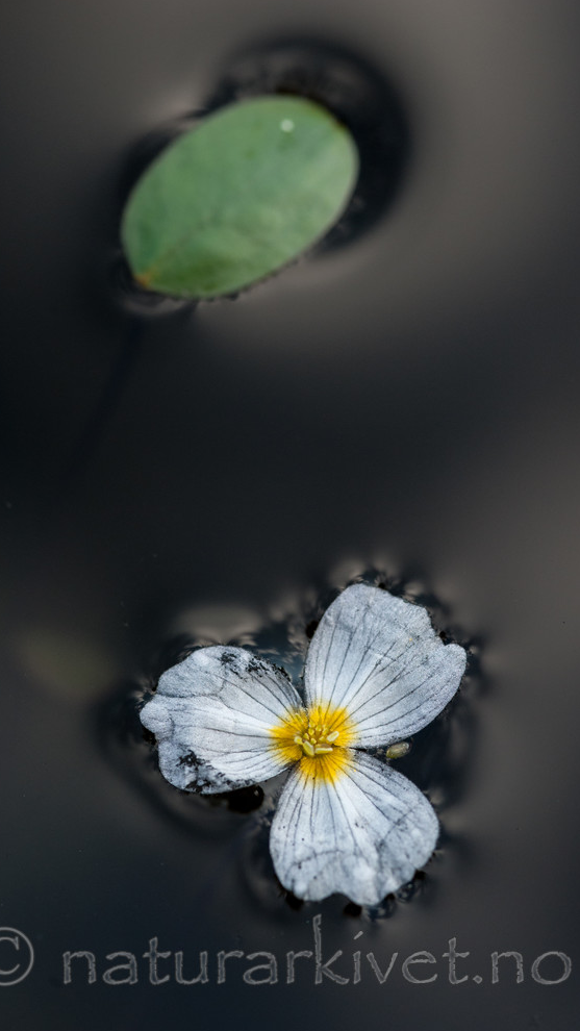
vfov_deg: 19.3
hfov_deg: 10.9
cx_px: 289
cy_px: 518
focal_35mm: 111
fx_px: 3034
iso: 800
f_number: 8
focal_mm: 105
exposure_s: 1/250
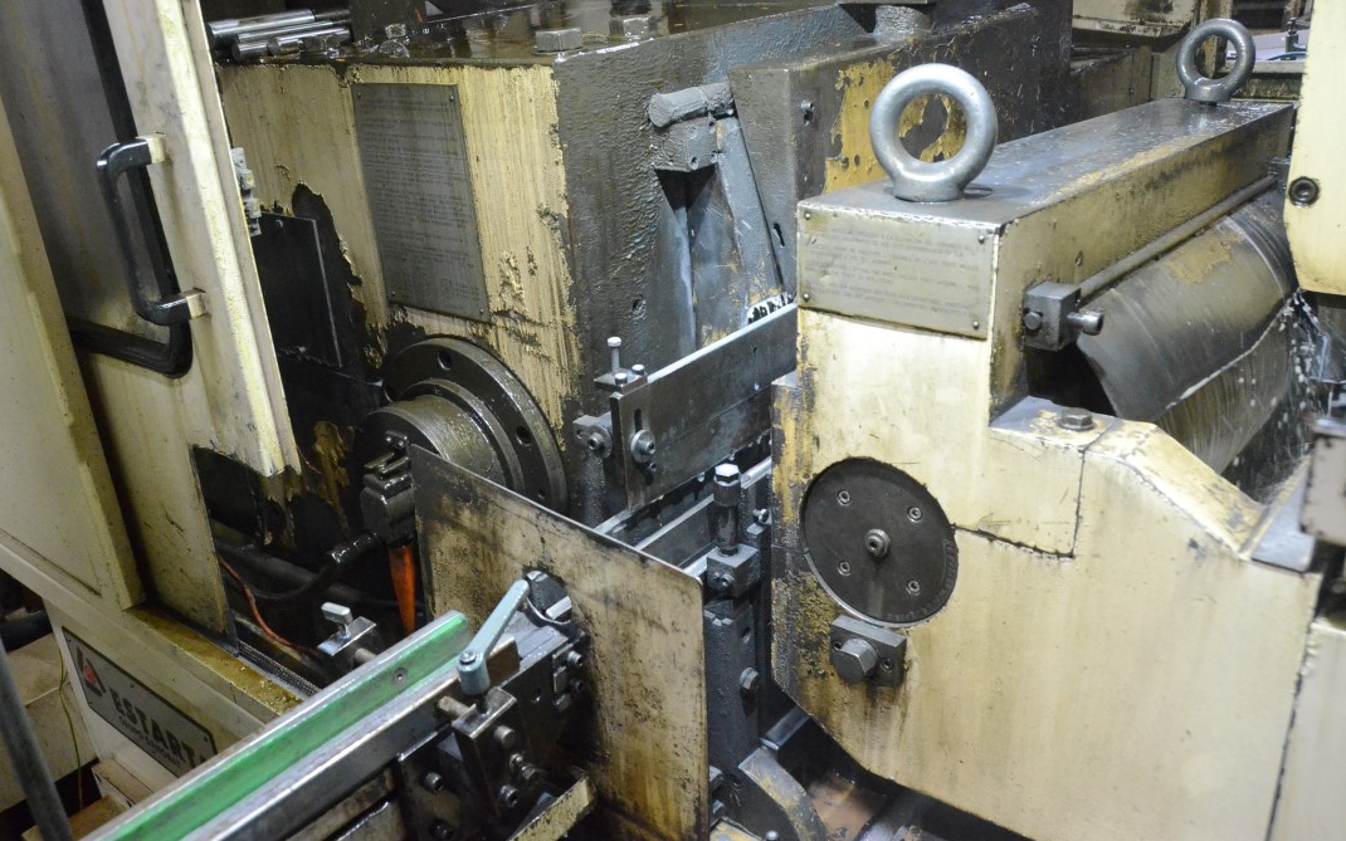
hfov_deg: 61.2
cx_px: 671
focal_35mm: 31
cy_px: 415
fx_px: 1137
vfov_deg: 40.6
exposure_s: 1/200
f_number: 5.6
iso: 6400
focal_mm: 20
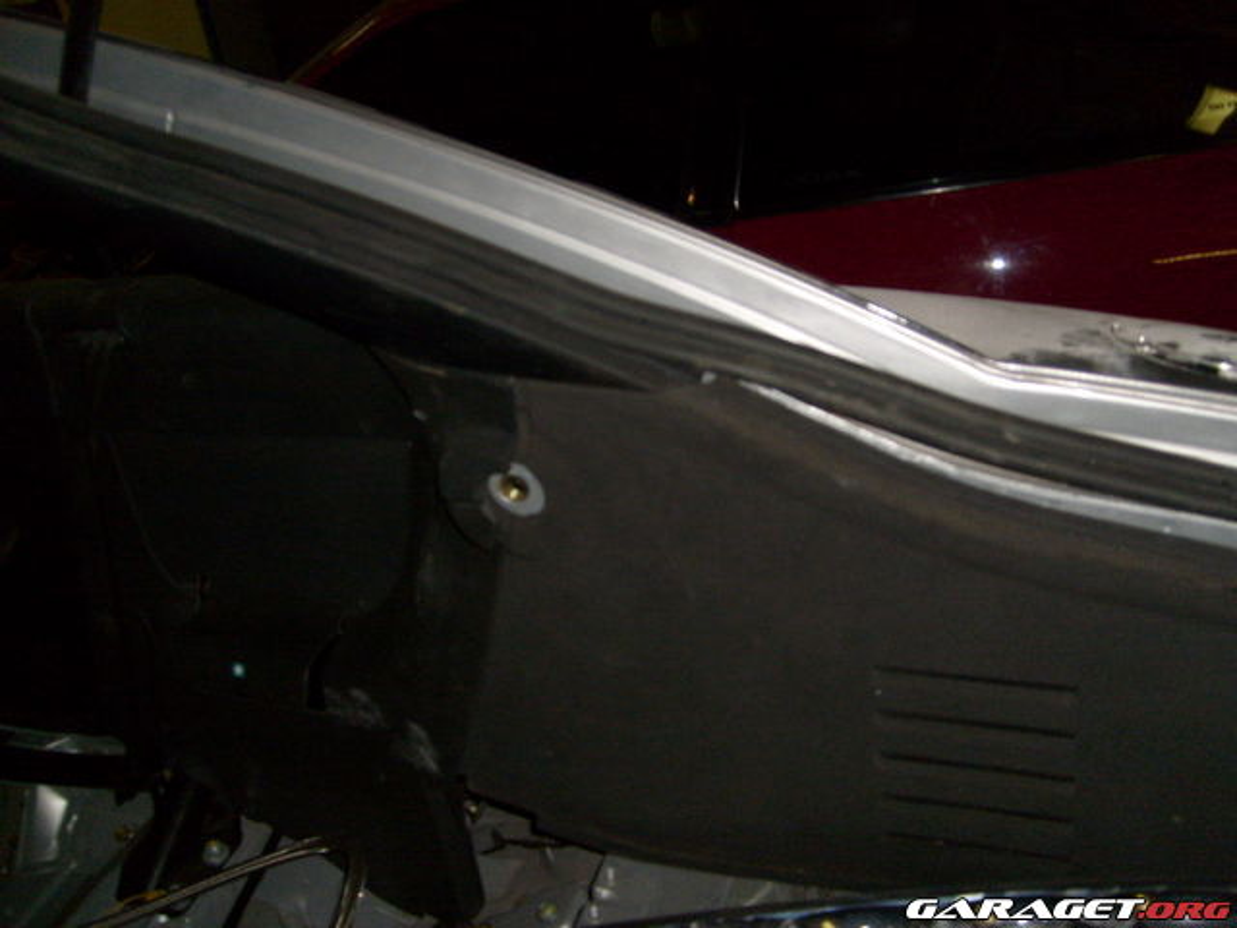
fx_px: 1251
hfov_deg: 52.6
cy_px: 464
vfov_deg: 40.7
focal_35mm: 35
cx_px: 618
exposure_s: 1/45
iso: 100
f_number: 2.8
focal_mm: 5.8
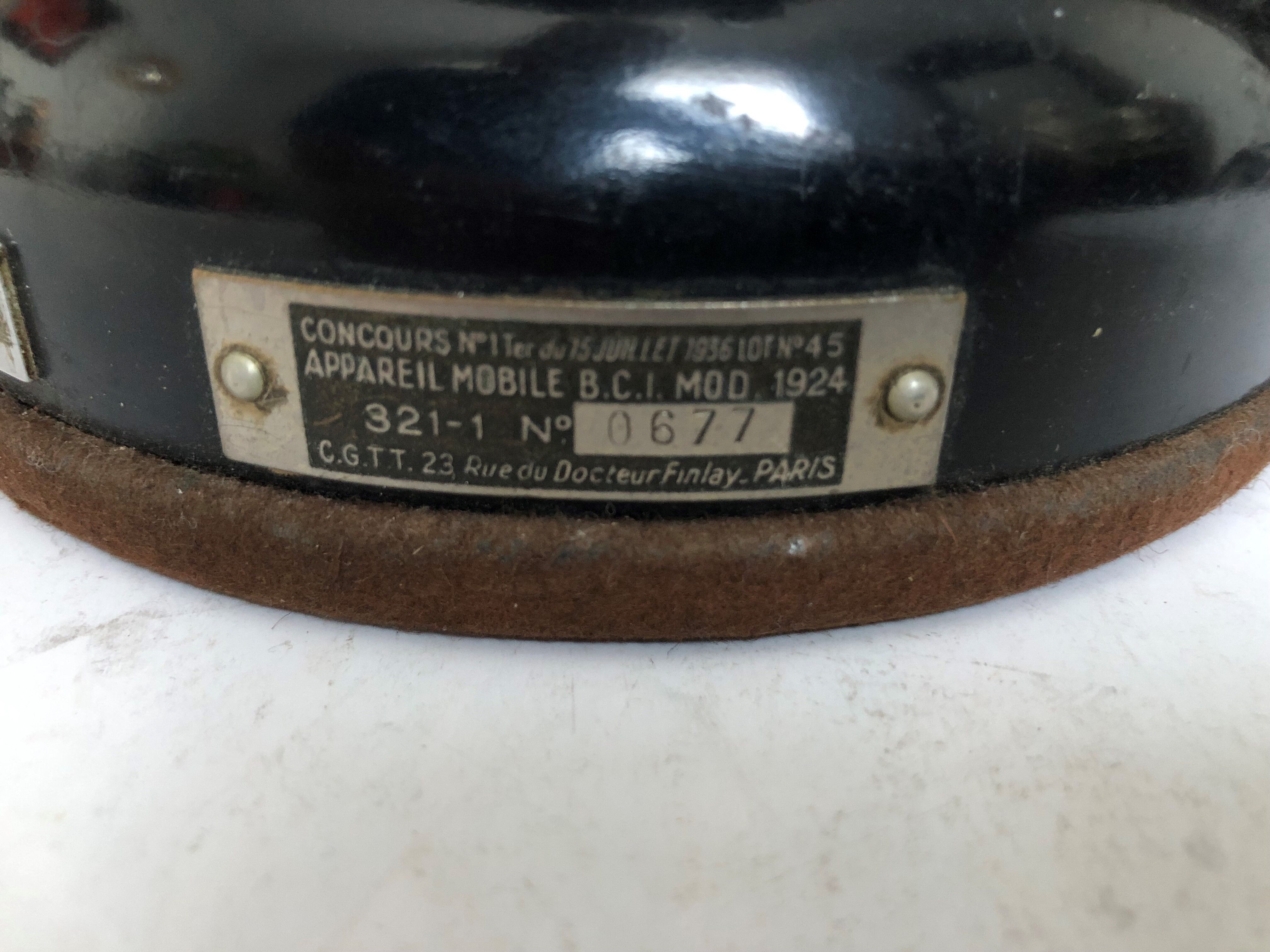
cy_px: 476
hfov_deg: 63.4
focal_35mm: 28
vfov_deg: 49.7
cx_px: 635
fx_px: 1027
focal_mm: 3.99
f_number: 1.8
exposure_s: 1/4
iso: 100
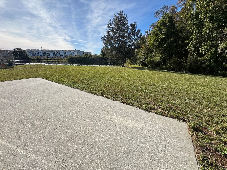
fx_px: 92
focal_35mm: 14
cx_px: 114
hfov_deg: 102.1
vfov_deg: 85.7
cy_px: 85
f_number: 2.2
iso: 50
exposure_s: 1/2083
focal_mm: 2.22
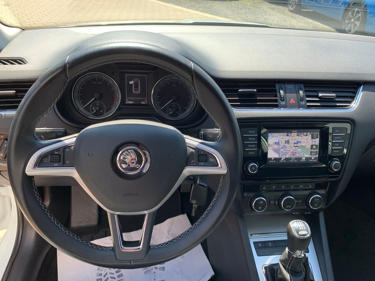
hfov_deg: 67.3
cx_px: 188
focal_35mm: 26
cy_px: 140
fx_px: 282
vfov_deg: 53.1
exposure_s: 1/200
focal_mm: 4.25
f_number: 1.8
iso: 25
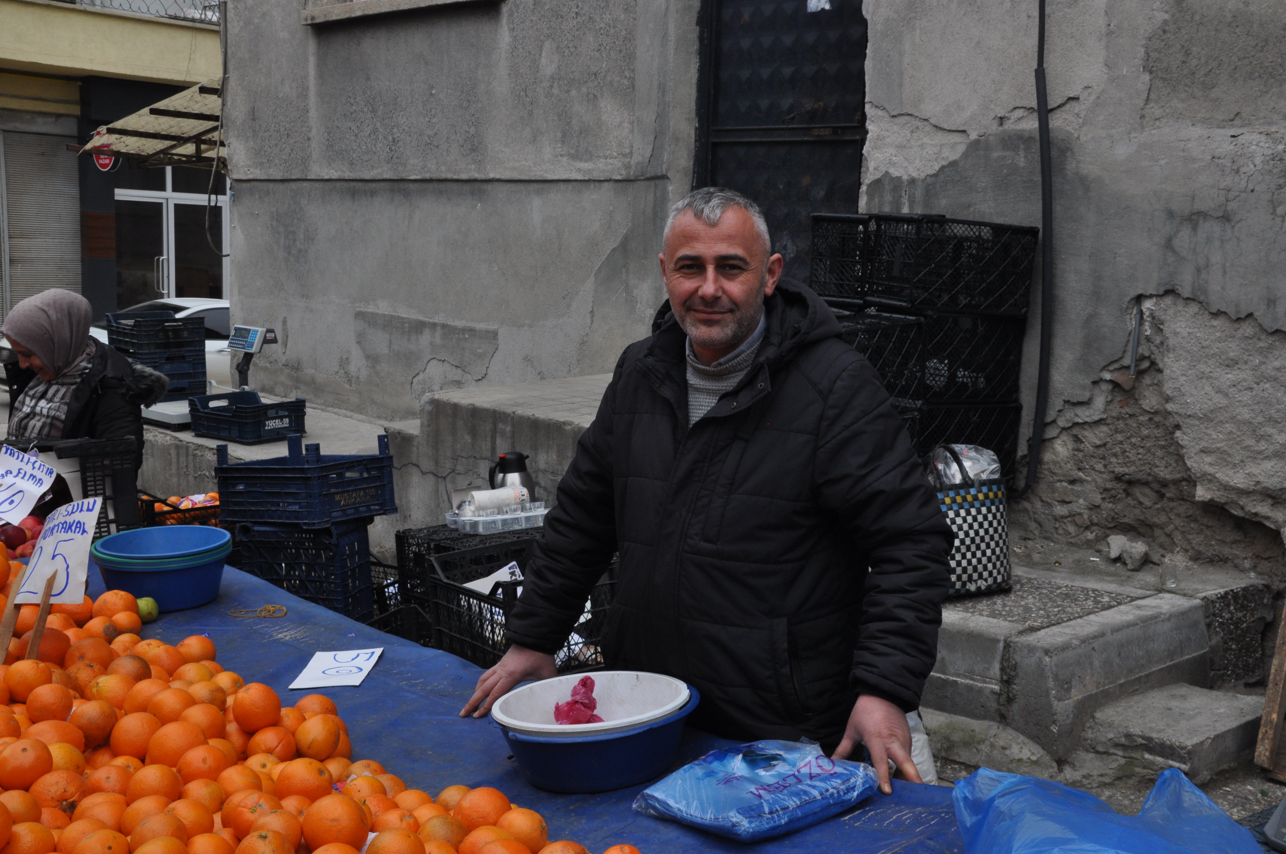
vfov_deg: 29.8
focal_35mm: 45
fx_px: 1606
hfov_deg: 43.7
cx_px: 643
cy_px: 427
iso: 640
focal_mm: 30
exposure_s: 1/100
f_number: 10
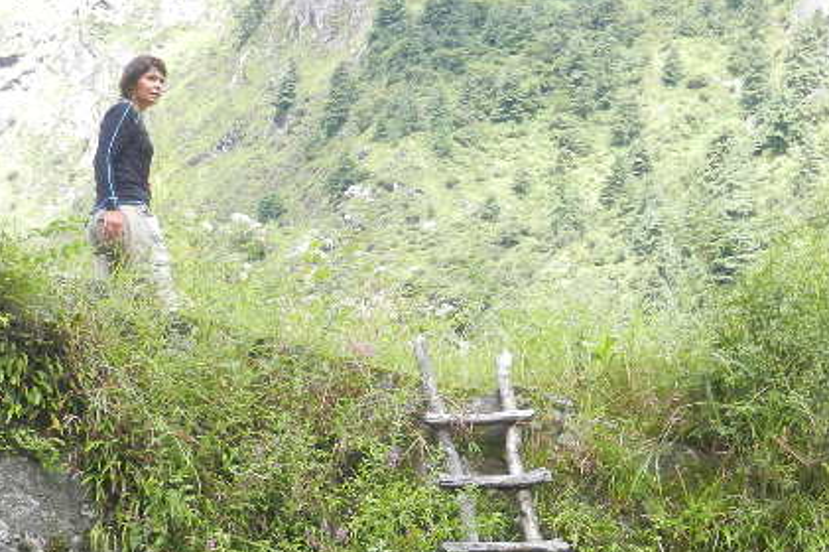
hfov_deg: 22.9
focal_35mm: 89
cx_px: 374
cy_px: 554
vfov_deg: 15.1
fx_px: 2048
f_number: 4.2
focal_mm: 8.2
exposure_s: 1/160
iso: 160
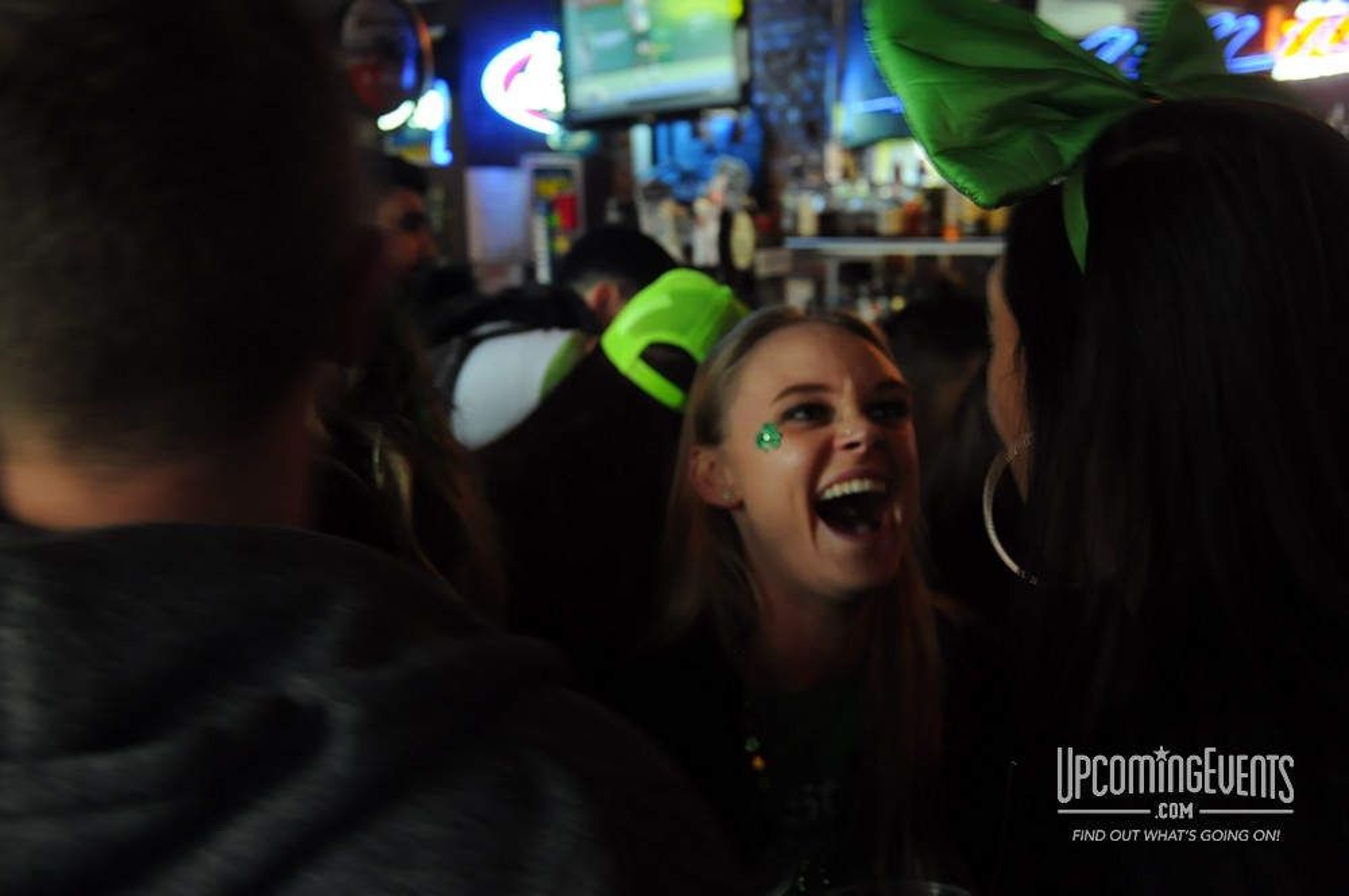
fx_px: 1572
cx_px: 674
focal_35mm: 42
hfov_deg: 46.5
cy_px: 448
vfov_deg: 31.8
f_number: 4
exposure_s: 1/20
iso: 800
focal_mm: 28
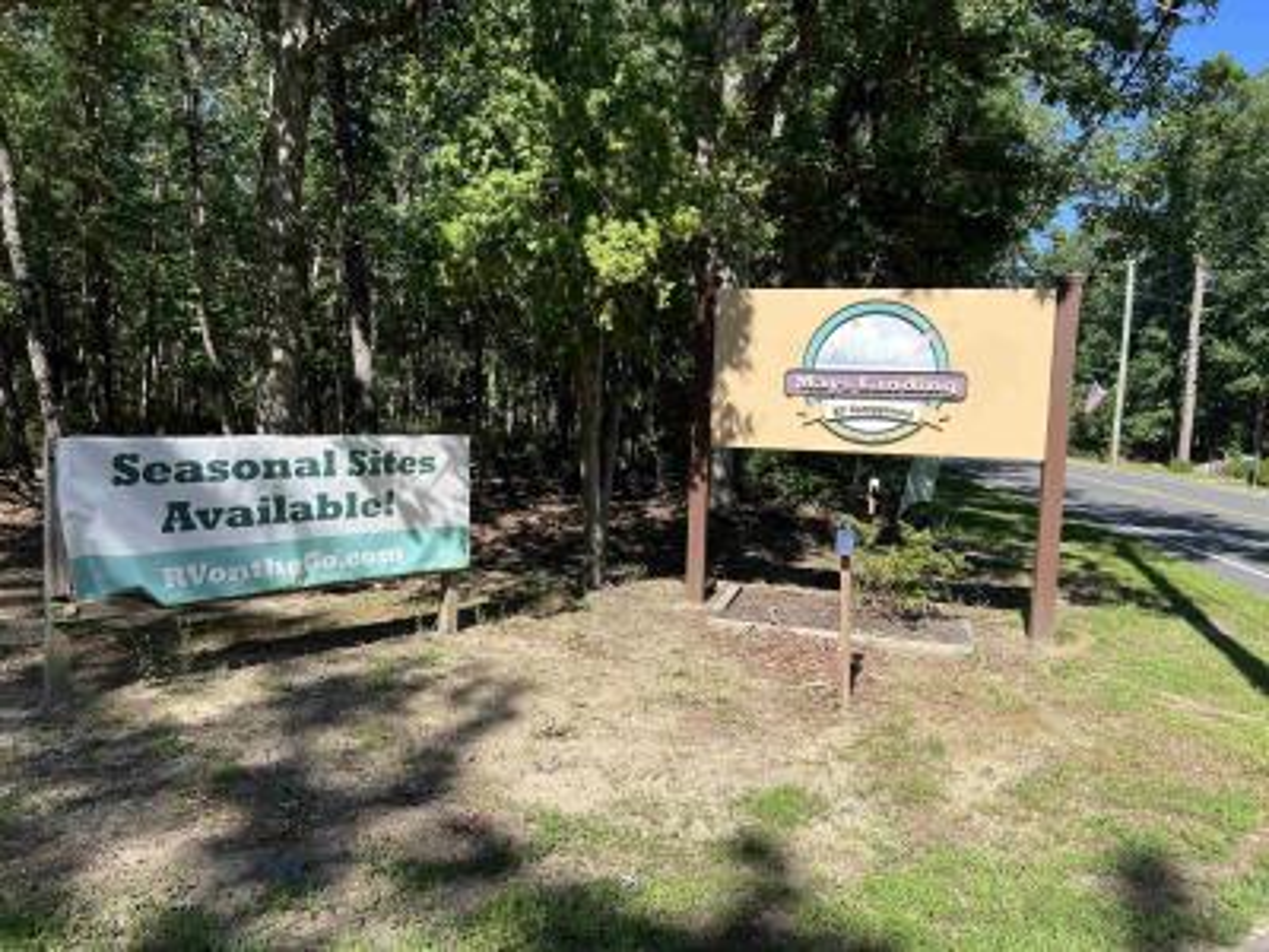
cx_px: 634
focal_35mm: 26
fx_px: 953
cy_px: 476
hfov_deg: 67.3
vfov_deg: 53.1
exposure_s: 1/2457
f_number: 1.5
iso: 50
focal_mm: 5.7
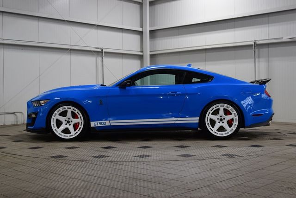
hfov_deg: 41.1
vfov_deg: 28.1
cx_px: 148
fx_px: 395
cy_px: 99
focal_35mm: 48
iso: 400
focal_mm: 32
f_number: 7.1
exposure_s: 1/30
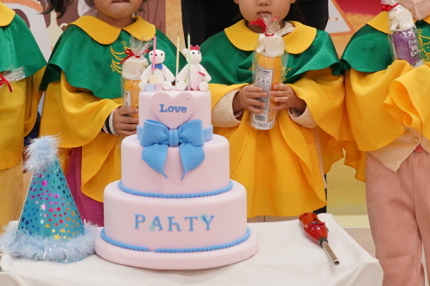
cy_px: 78
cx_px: 208
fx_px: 1134
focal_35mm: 95
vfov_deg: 14.3
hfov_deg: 21.5
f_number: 6.3
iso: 2500
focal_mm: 39
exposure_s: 1/125
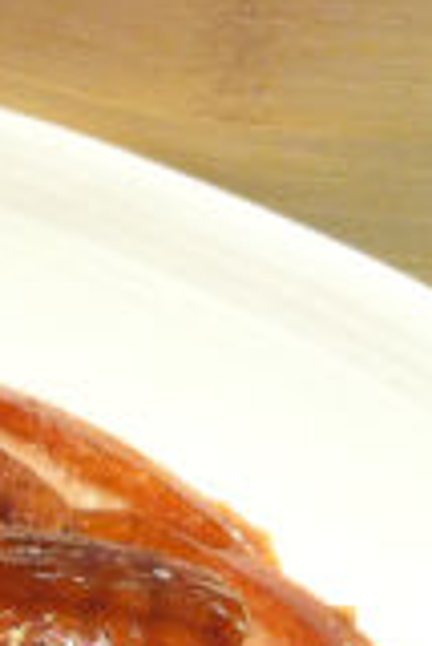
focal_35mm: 159
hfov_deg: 8.3
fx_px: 2856
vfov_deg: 12.4
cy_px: 886
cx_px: -371
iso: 160
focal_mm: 3.85
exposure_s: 1/15
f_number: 2.8
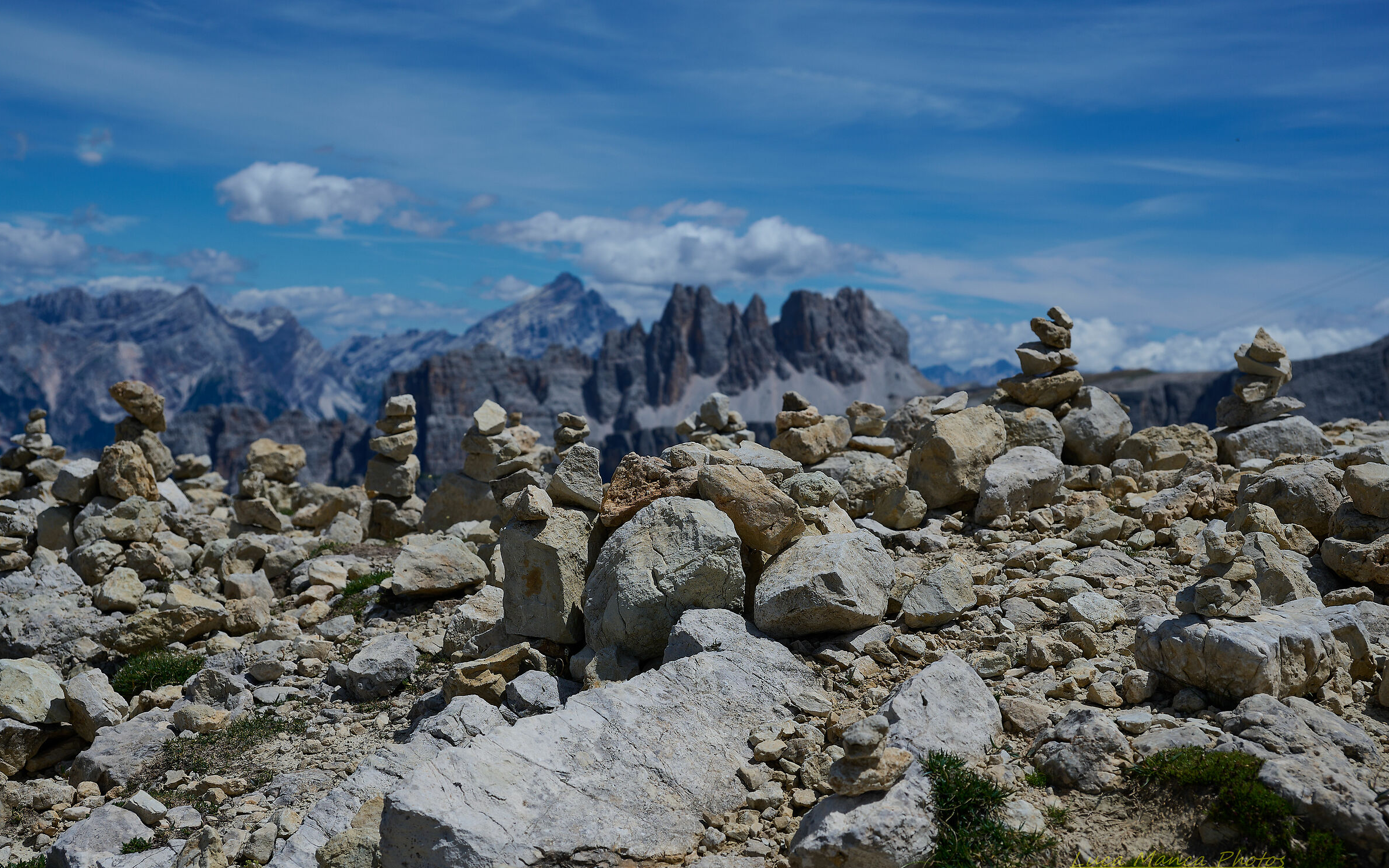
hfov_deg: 45.3
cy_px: 450
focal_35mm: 44
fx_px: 1666
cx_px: 694
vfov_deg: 29.2
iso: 100
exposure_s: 1/2000
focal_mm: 43
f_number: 5.6
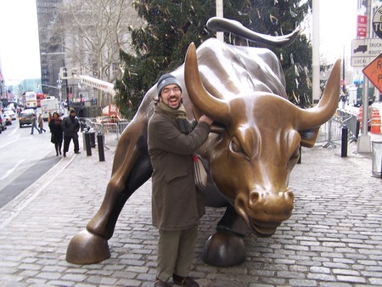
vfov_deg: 37.8
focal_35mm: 38
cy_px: 144
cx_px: 191
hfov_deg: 49.0
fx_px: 420
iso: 80
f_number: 2.8
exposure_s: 1/80
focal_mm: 6.3
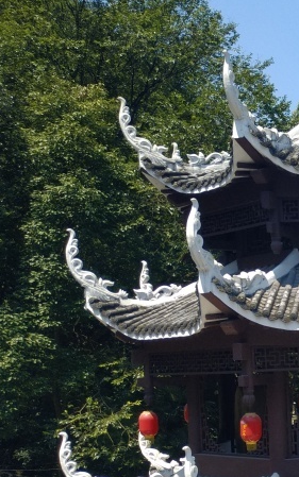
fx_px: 755
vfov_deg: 34.1
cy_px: 378
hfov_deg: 18.1
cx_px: 528
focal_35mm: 58
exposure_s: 1/1237
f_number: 1.9
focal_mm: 3.94
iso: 103
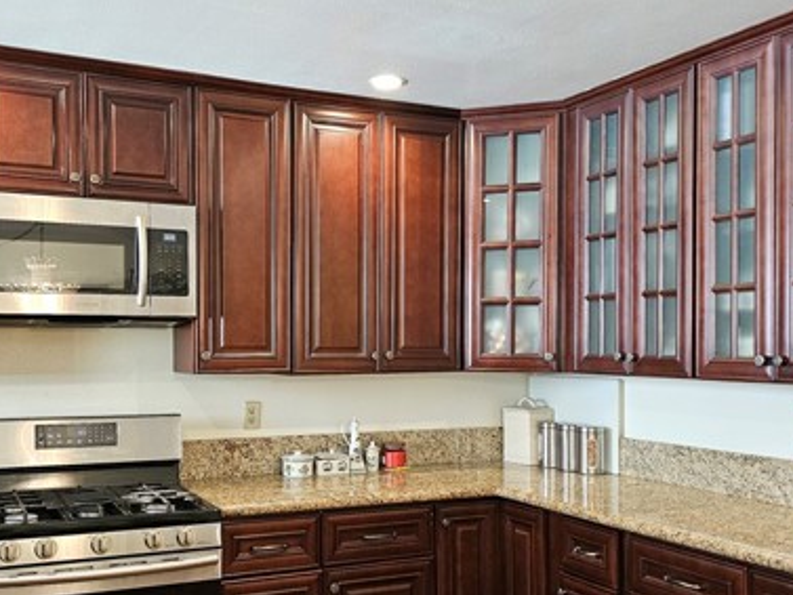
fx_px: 894
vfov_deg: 36.7
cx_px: 351
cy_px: 349
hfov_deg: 47.8
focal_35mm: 39
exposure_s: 1/120
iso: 640
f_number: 1.7
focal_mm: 6.3
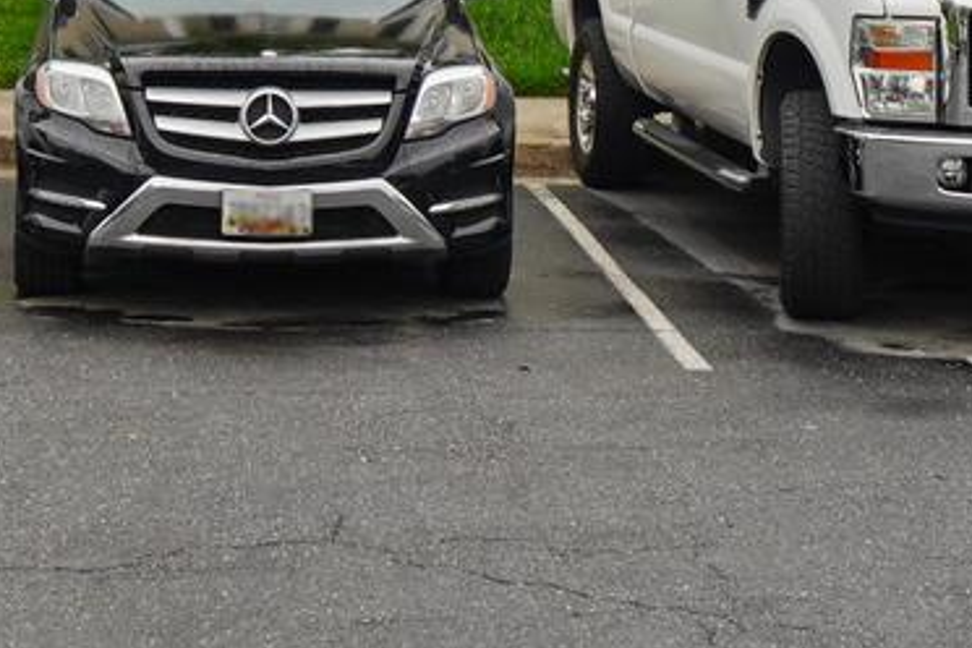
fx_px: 2673
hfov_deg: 20.5
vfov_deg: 13.3
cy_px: -200
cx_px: 277
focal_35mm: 99
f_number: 6.7
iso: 100
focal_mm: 18
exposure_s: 1/90
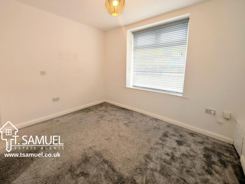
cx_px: 117
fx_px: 99
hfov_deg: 101.9
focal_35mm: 14
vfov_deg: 85.2
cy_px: 78
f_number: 1.95
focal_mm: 2.23
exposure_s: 1/24.1
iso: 36
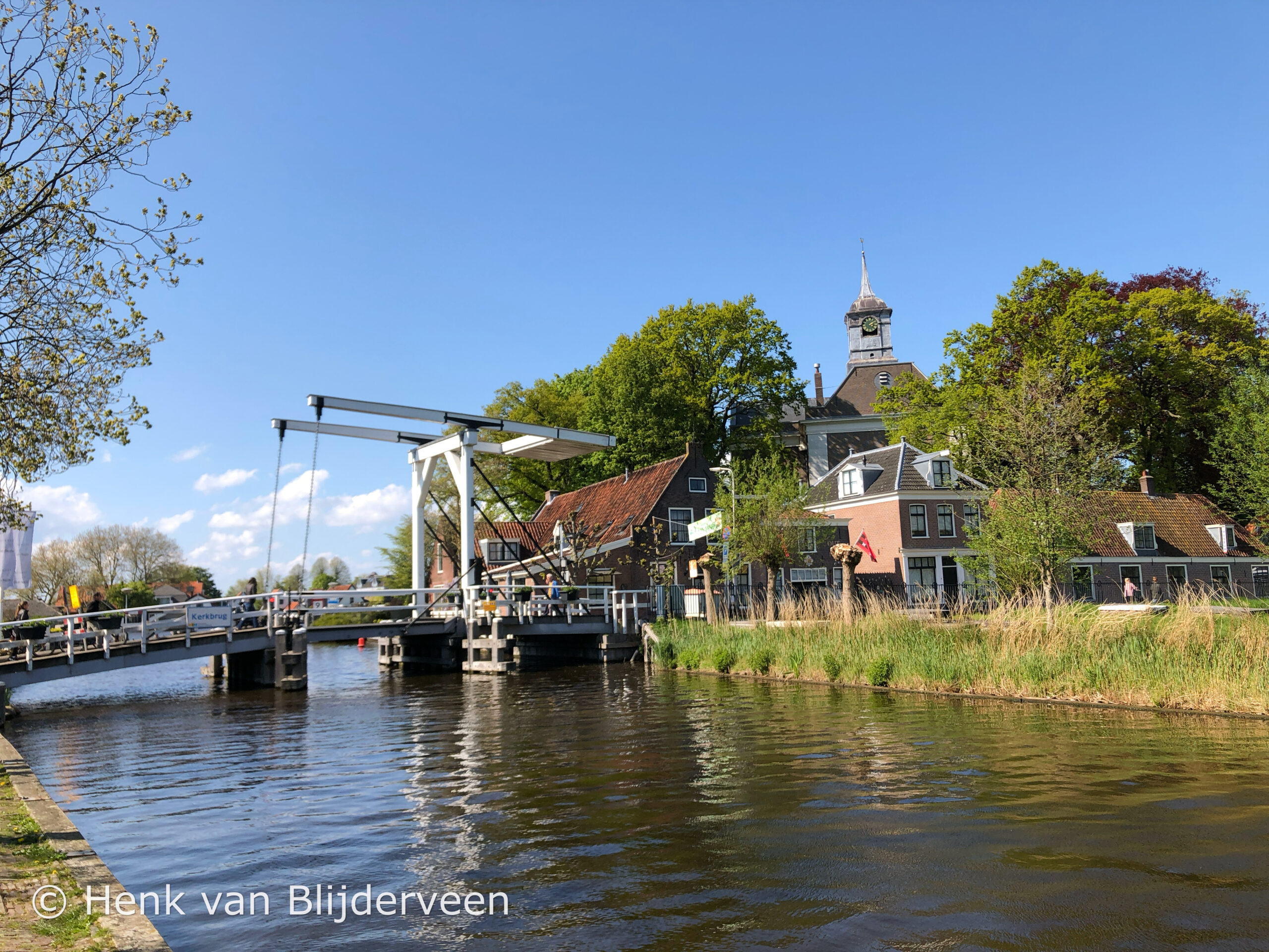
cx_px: 634
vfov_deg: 49.7
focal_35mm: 28
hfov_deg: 63.4
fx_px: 1026
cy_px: 476
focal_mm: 3.99
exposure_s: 1/1080
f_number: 1.8
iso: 20
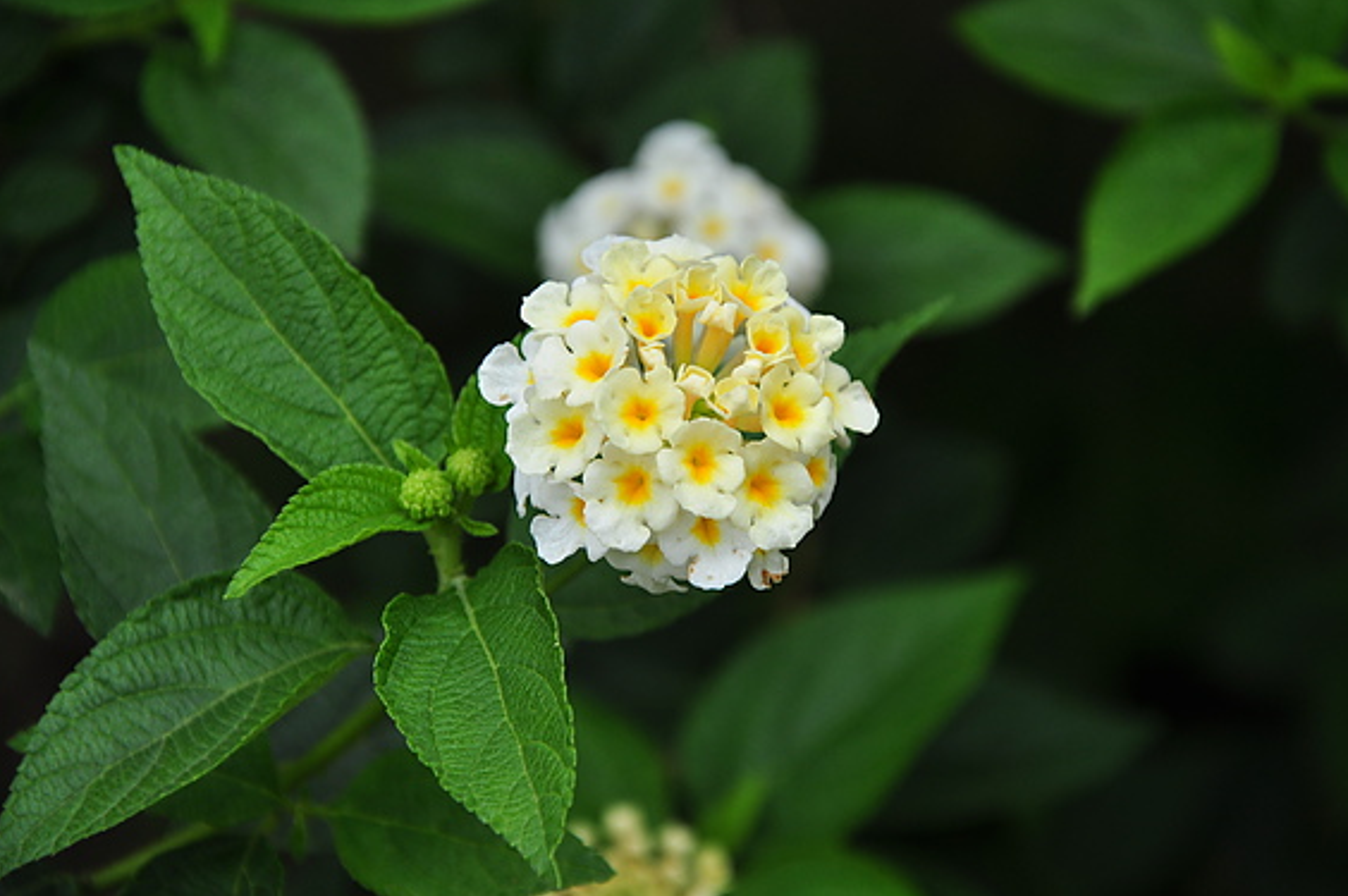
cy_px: 424
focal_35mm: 168
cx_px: 700
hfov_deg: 12.3
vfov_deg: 8.2
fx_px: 6268
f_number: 8
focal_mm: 105
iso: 250
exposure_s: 1/60
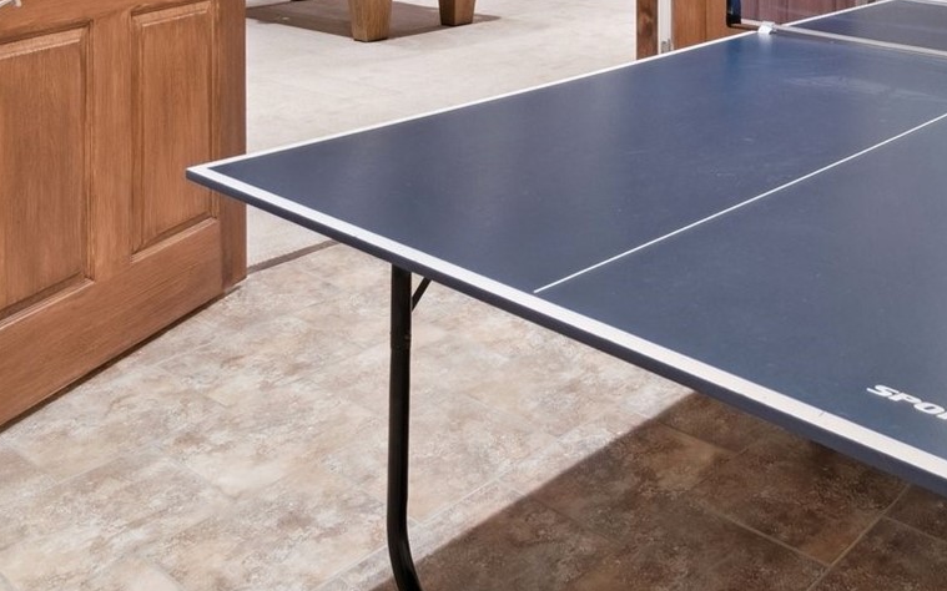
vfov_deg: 26.8
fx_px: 1058
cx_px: 771
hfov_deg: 45.5
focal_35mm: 41
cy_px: -156
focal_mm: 10
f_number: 6.3
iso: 200
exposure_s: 1/15
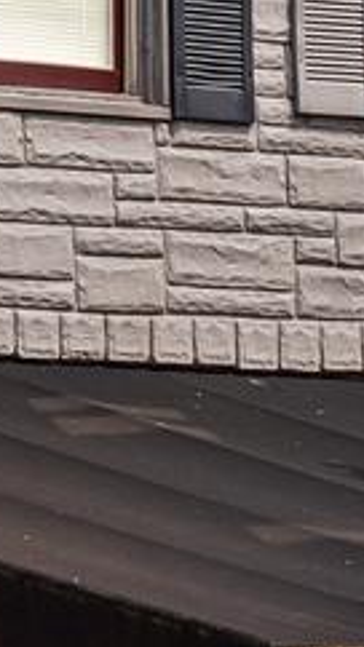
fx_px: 7944
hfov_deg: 2.6
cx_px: 688
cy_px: 362
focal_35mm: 463
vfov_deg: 4.7
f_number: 2.8
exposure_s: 1/1600
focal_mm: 52.3
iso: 100
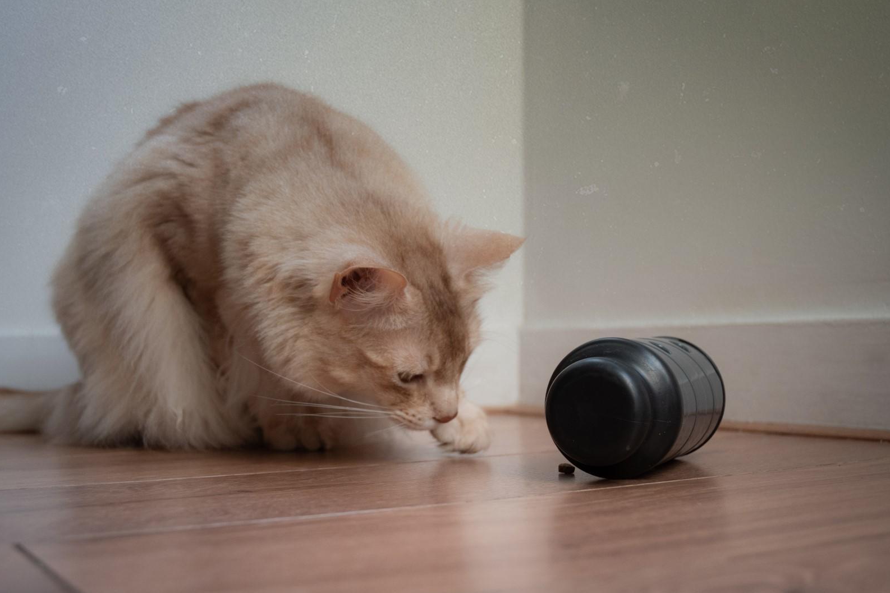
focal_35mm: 48
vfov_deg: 28.3
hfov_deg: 41.5
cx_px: 452
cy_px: 299
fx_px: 1174
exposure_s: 1/320
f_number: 4
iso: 800
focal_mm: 31
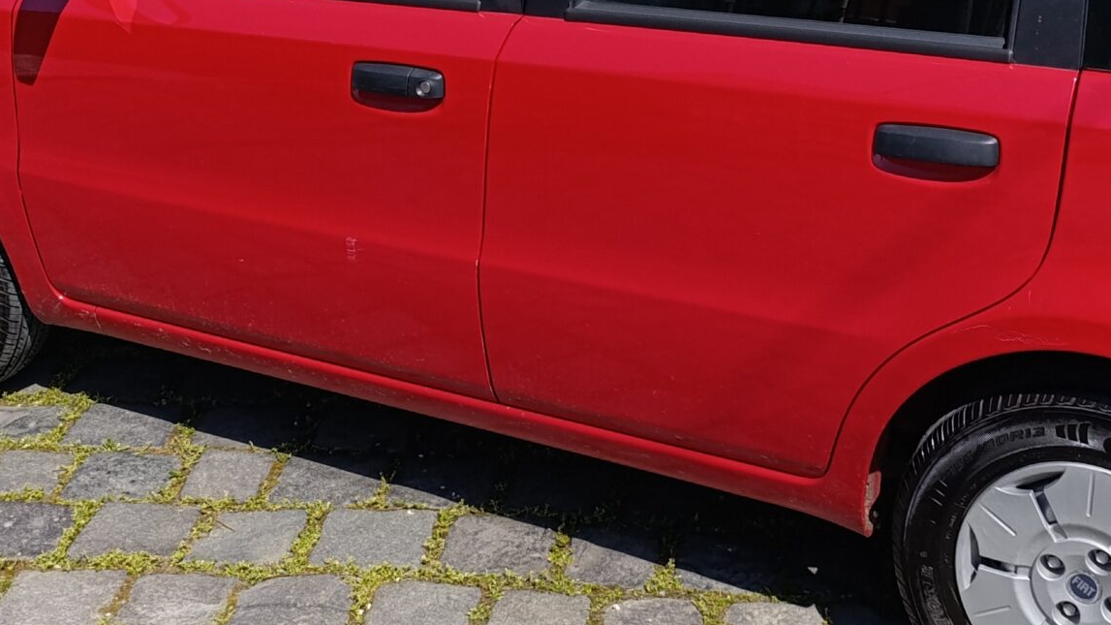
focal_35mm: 56
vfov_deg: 21.1
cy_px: 89
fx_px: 1650
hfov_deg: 37.0
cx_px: 707
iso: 50
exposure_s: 1/900
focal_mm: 6.14
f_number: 1.6
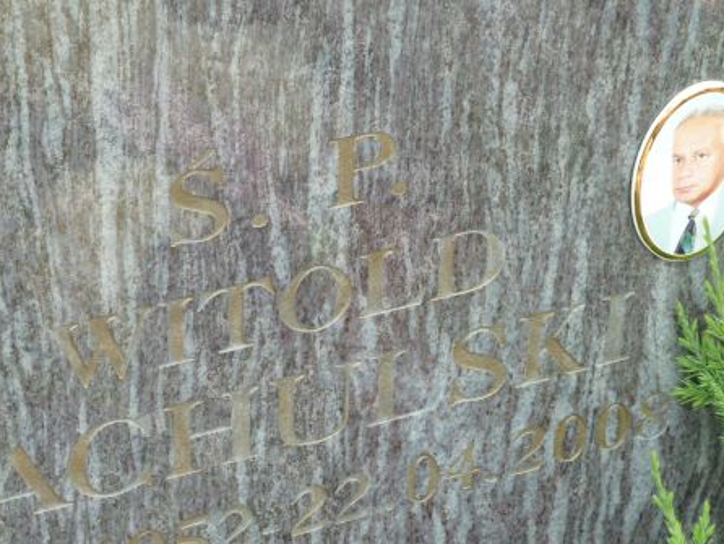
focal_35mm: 119
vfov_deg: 12.5
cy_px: 338
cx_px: 325
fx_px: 2490
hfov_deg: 16.5
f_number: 4.2
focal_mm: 13.7
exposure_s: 1/60
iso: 80
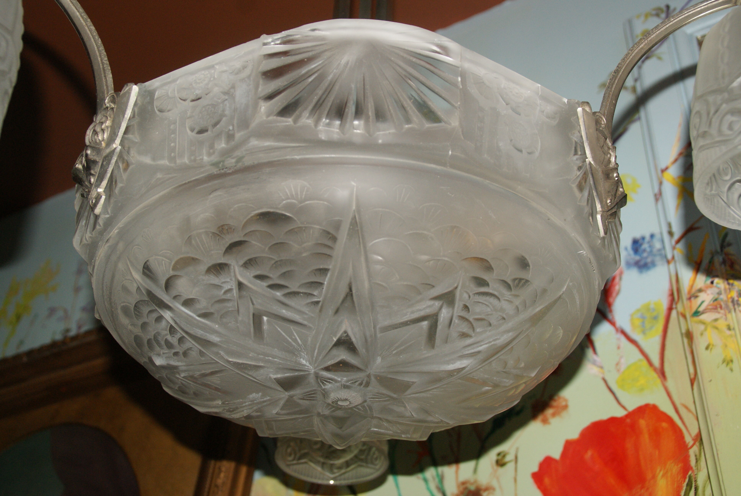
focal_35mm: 52
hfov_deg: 37.8
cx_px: 370
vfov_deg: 25.8
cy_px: 248
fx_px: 1082
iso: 400
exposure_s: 1/60
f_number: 5.6
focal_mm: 35
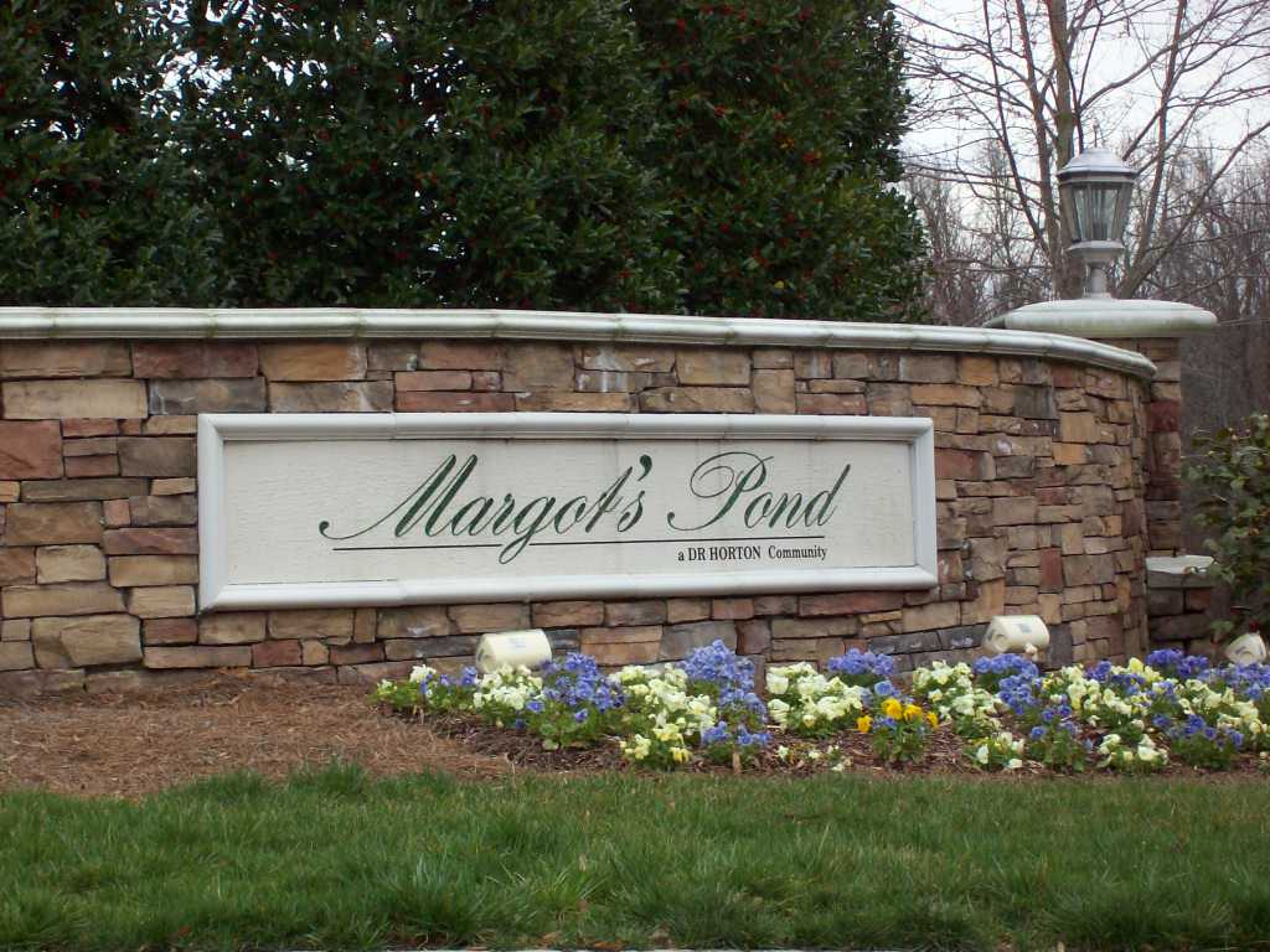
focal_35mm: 108
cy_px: 476
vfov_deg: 13.7
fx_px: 3962
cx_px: 635
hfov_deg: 18.2
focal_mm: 18
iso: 80
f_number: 4.8
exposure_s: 1/212
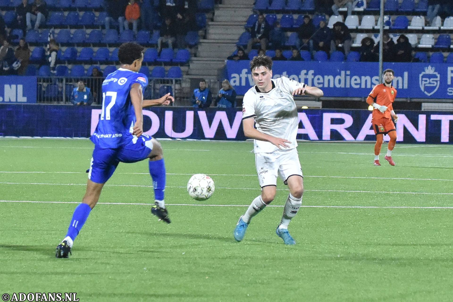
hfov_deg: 16.7
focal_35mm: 123
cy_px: 151
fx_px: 1548
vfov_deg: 11.1
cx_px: 226
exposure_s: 1/640
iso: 3200
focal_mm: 82
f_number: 3.2
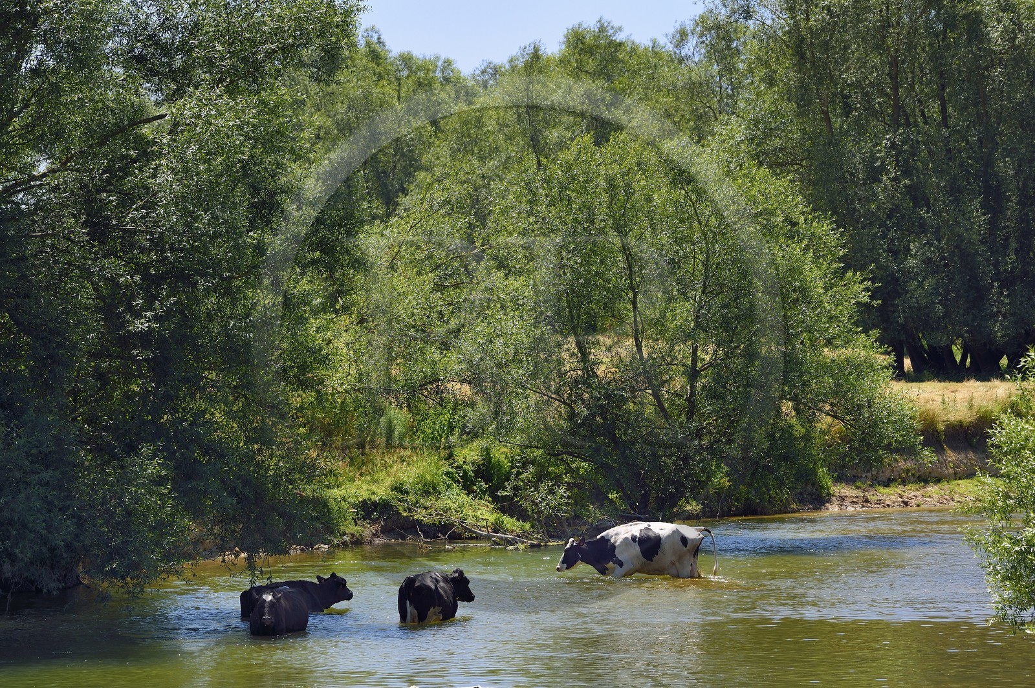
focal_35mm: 200
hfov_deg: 10.3
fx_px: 5745
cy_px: 344
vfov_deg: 6.9
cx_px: 518
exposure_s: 1/250
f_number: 8
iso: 200
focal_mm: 200
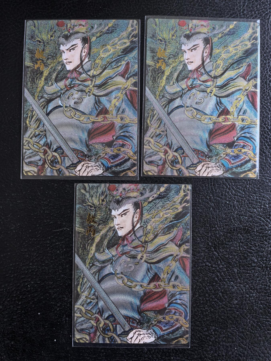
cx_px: 136
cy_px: 180
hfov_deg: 51.4
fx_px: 282
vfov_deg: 65.3
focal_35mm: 27
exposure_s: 1/120
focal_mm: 6.35
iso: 640
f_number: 4
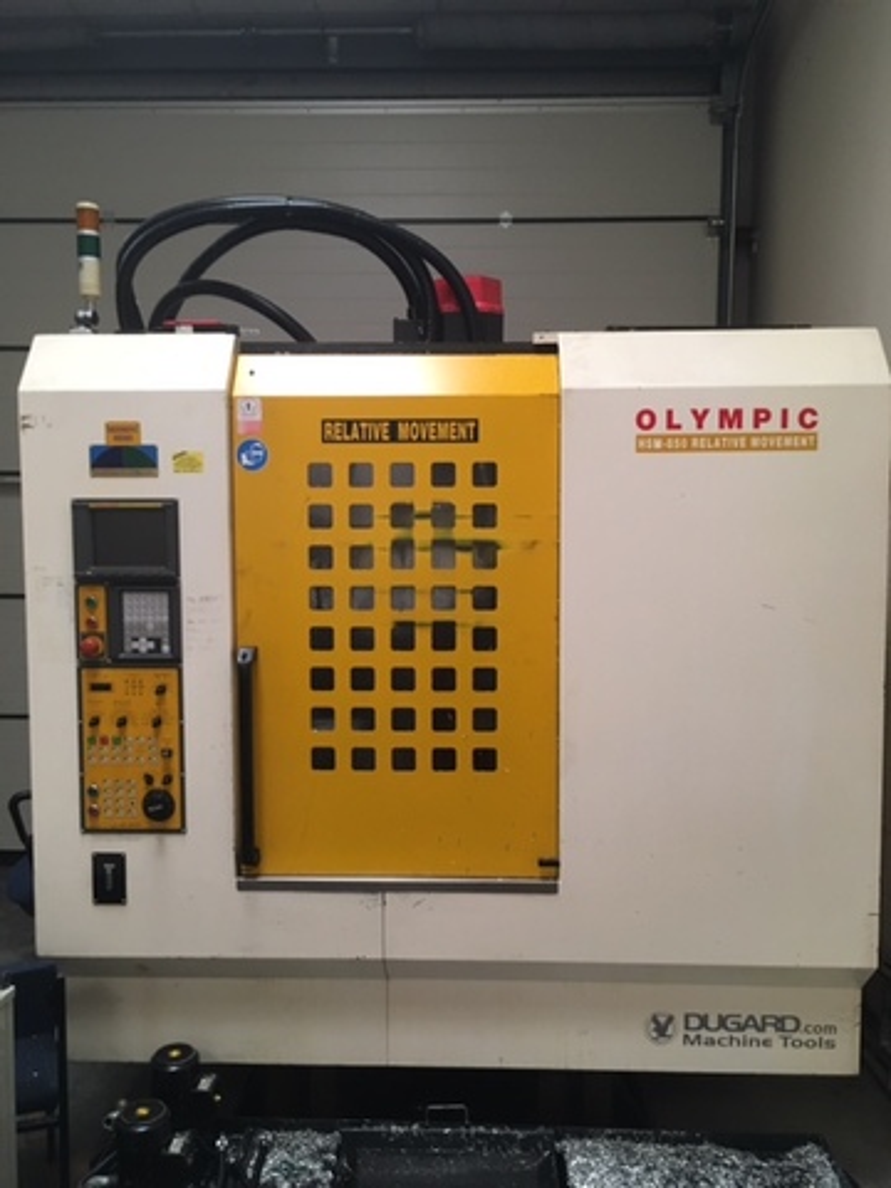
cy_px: 594
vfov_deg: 61.7
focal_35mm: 29
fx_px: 995
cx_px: 446
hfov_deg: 48.2
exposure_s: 1/33
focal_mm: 4.15
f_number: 2.2
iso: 125
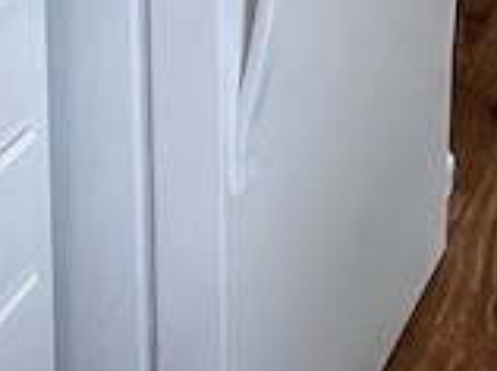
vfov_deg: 14.8
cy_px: -497
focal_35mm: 66
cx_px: -179
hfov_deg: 24.8
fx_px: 946
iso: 80
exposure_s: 1/120
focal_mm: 1.57
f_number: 1.8
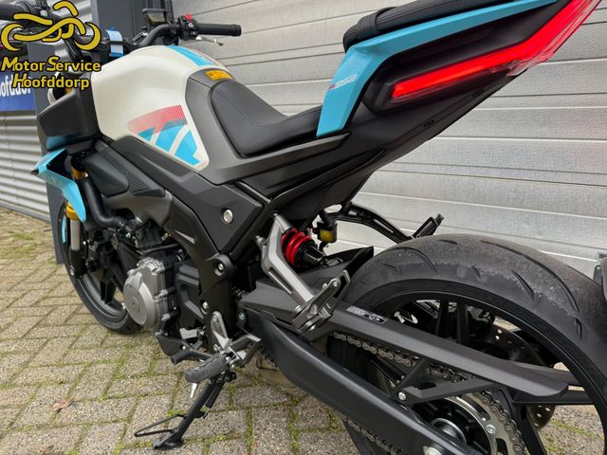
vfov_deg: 56.8
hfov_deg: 71.6
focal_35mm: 24
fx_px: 421
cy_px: 228
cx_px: 304
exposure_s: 1/192
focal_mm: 6.76
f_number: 1.78
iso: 125
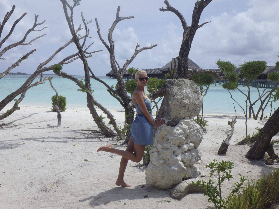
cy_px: 104
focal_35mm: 42
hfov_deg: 44.8
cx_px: 140
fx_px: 339
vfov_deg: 34.3
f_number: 5
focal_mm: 7.5
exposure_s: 1/1000
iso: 125
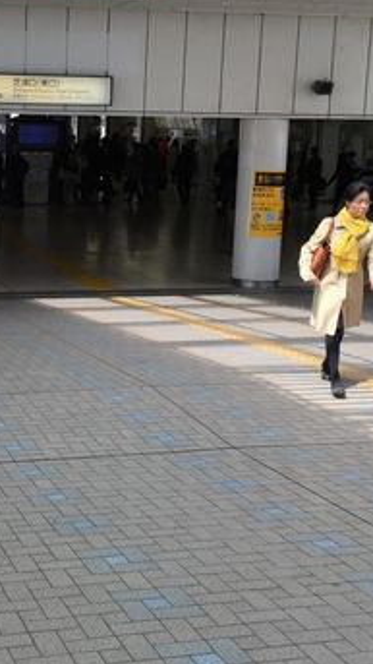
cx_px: 19
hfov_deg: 19.9
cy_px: 294
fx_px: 1037
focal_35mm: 59
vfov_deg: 35.4
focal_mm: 4.15
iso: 32
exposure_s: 1/366
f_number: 2.2
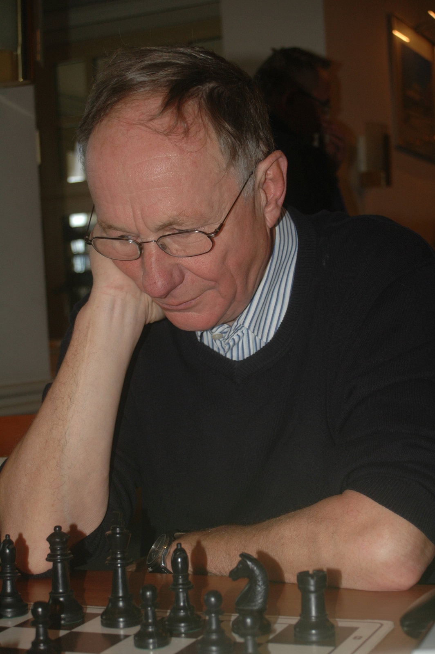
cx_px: 218
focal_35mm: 68
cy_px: 327
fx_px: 1225
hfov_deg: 20.1
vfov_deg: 29.9
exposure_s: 1/60
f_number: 5.6
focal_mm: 45
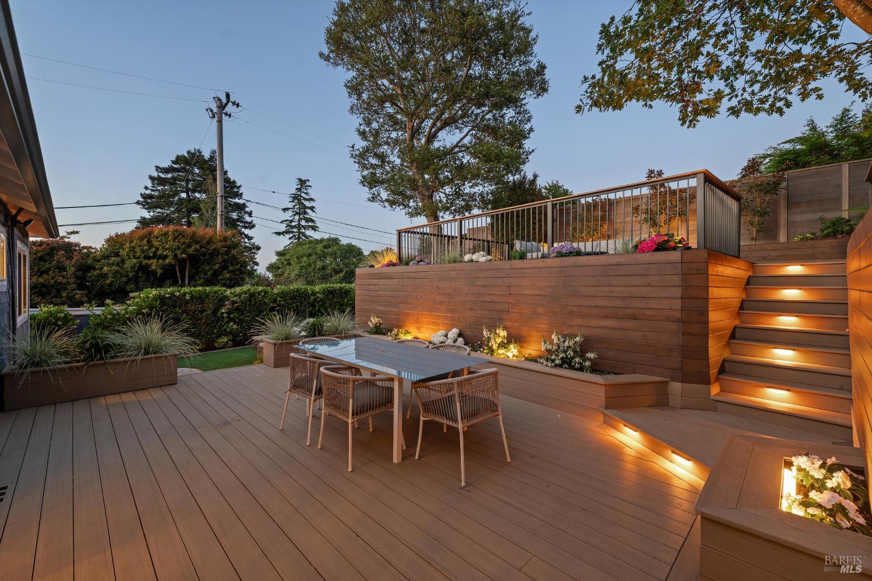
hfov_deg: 104.3
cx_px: 436
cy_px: 290
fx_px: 339
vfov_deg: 81.2
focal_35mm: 14
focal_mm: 14
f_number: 8
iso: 200
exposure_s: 1/1.25
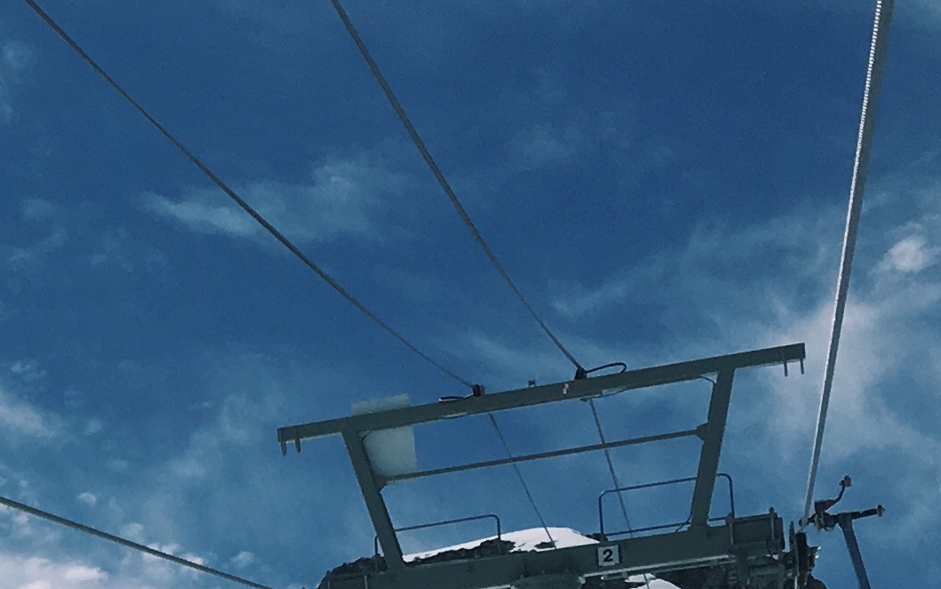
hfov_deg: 16.5
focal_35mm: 117
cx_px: -390
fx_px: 3001
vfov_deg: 10.5
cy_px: 1070
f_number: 2.2
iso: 25
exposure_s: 1/5495
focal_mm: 4.15
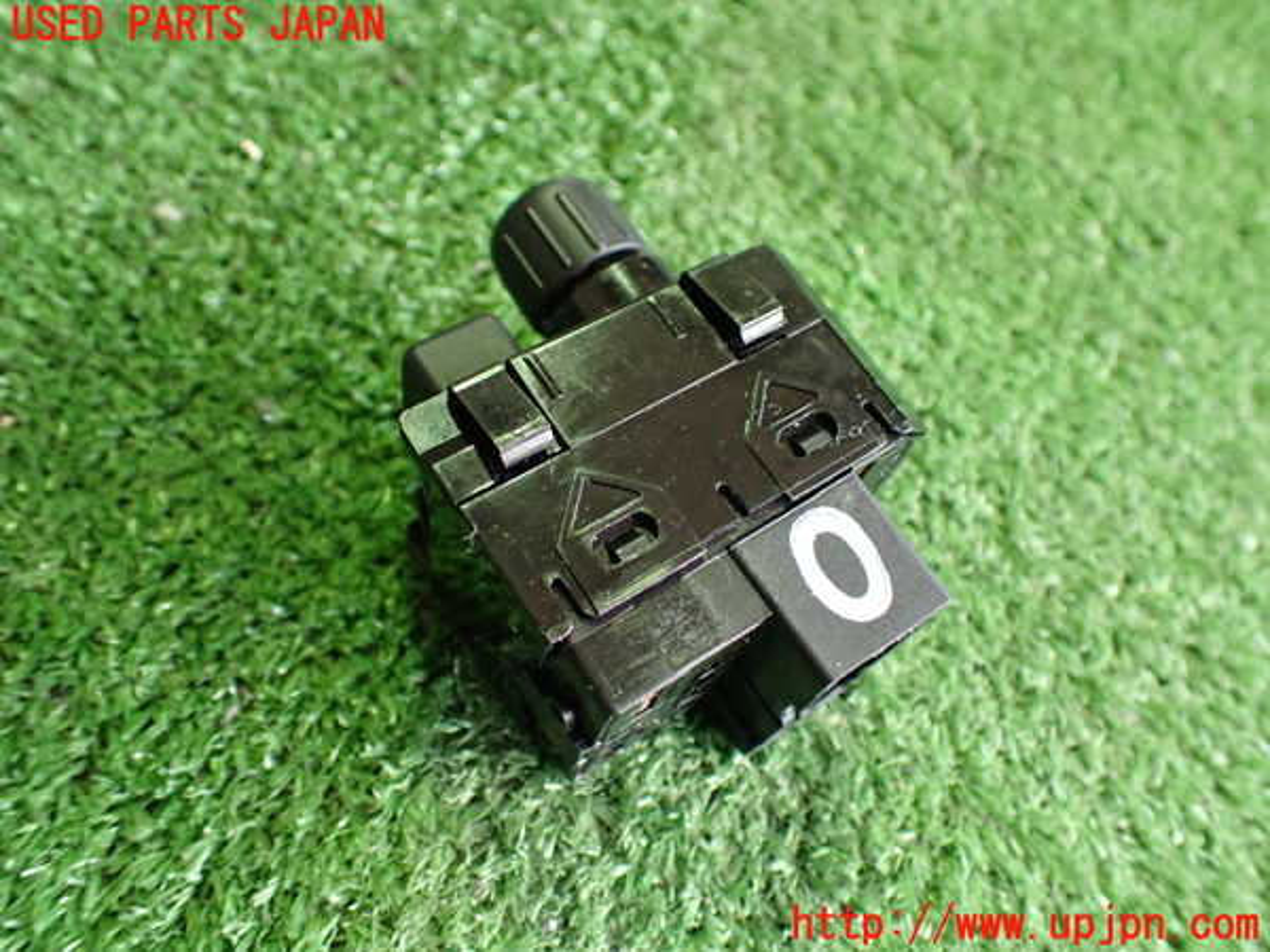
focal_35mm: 30
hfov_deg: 60.0
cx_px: 635
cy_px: 476
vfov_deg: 46.8
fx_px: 1101
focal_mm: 5.4
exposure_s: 1/60
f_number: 2.3
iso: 800
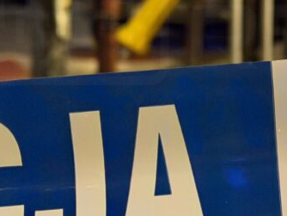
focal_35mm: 147
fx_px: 1220
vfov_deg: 10.1
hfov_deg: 13.1
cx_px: 326
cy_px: 54
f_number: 1.78
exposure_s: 1/25
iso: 800
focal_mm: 6.76
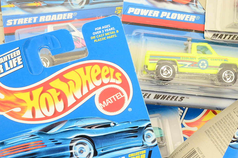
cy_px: 54
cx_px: 292
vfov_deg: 12.3
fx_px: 732
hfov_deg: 17.5
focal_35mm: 111
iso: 320
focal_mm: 28
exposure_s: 1/80
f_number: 13
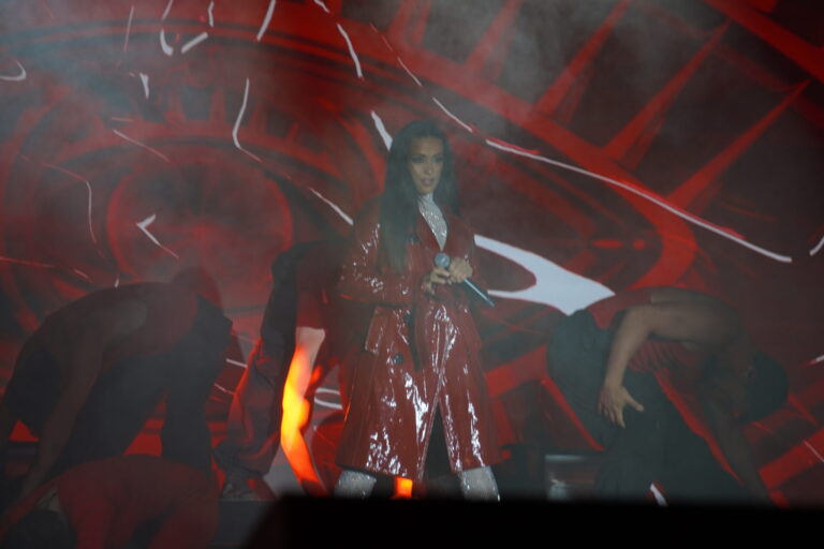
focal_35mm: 128
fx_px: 2918
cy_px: 274
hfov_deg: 16.1
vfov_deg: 10.8
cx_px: 412
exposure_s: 1/160
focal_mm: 85
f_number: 5
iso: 200
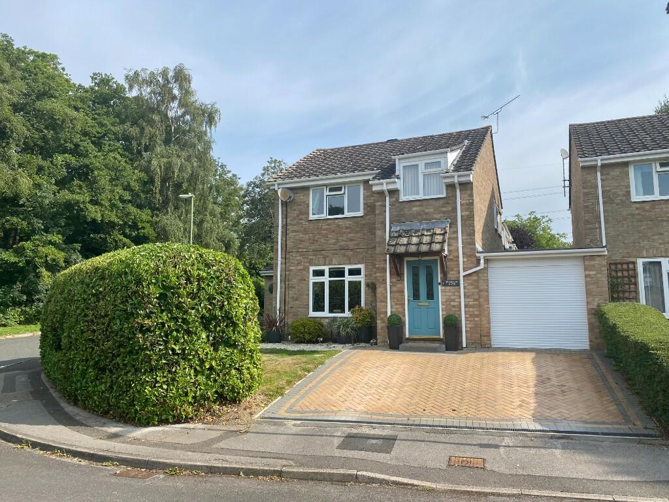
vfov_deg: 53.1
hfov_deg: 67.3
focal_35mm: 26
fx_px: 502
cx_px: 334
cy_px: 251
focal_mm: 4.25
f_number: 1.8
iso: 32
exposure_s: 1/2571
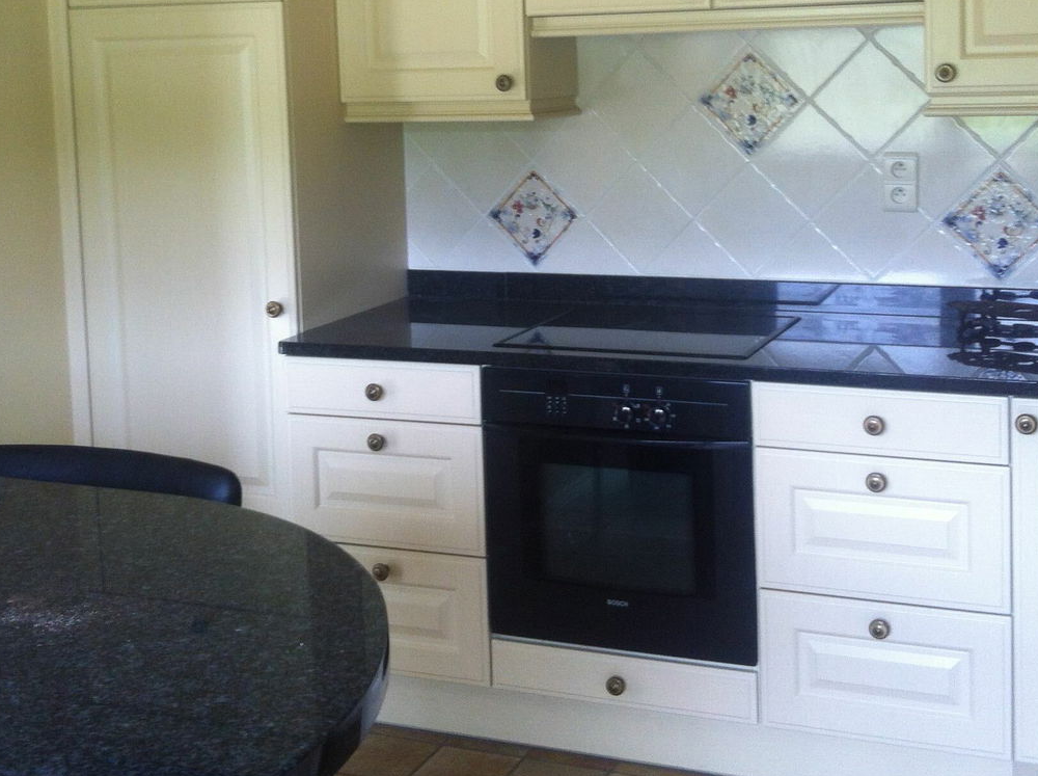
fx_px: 1677
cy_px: 203
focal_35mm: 56
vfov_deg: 25.8
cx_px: 553
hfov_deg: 34.4
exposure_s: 1/30
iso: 80
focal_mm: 3.85
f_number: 2.8
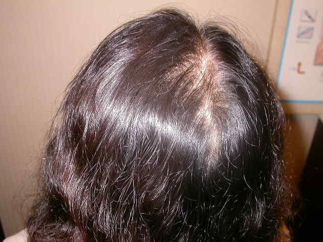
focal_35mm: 43
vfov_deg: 33.6
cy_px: 121
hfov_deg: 43.9
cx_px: 162
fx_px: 401
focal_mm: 8.9
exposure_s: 1/60
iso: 100
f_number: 2.7
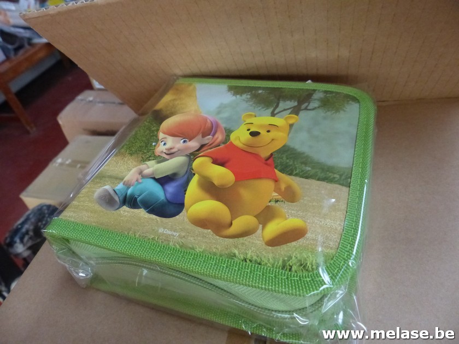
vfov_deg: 54.9
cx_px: 230
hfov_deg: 69.4
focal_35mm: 25
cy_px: 172
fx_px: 331
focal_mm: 4.5
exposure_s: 1/200
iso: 800
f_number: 2.8
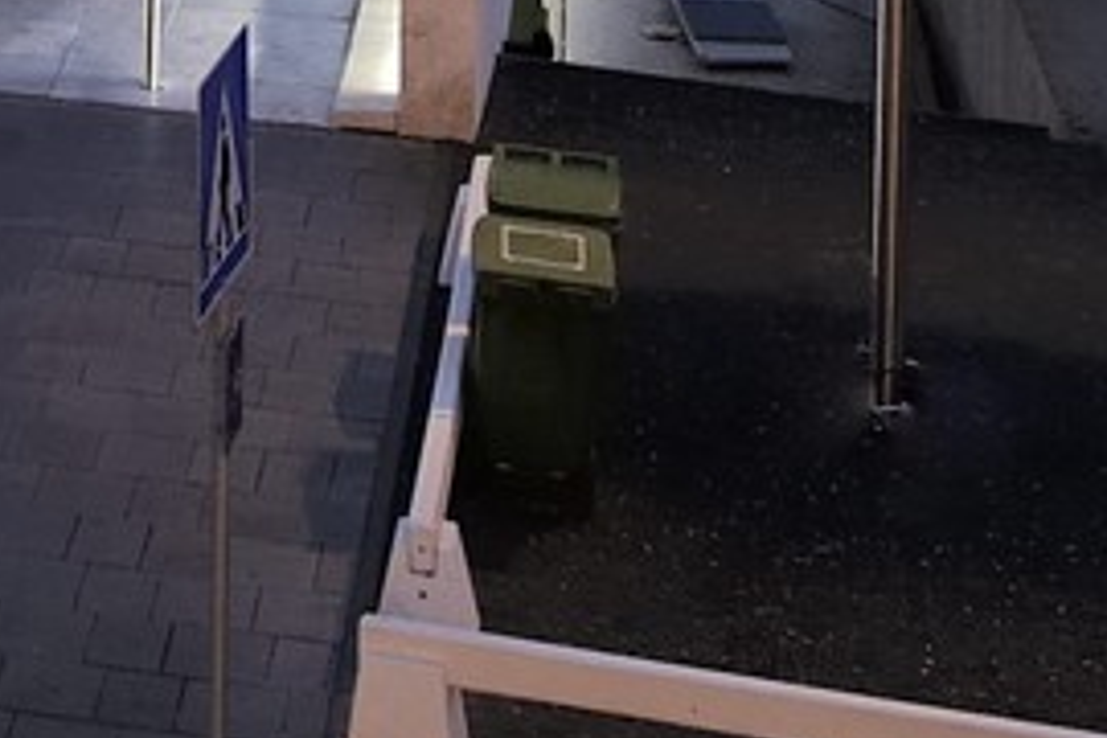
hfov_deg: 12.1
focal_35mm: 154
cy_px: -1353
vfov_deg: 7.9
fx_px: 4735
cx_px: -984
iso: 400
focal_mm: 26
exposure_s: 1/13
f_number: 4.5
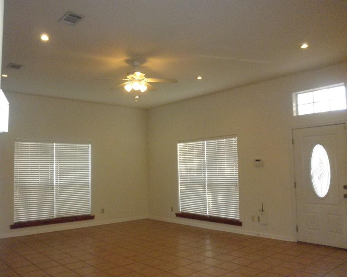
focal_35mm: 30
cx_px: 160
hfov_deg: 58.7
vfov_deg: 48.5
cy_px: 139
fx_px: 308
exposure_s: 1/125
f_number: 3
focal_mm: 5
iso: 800
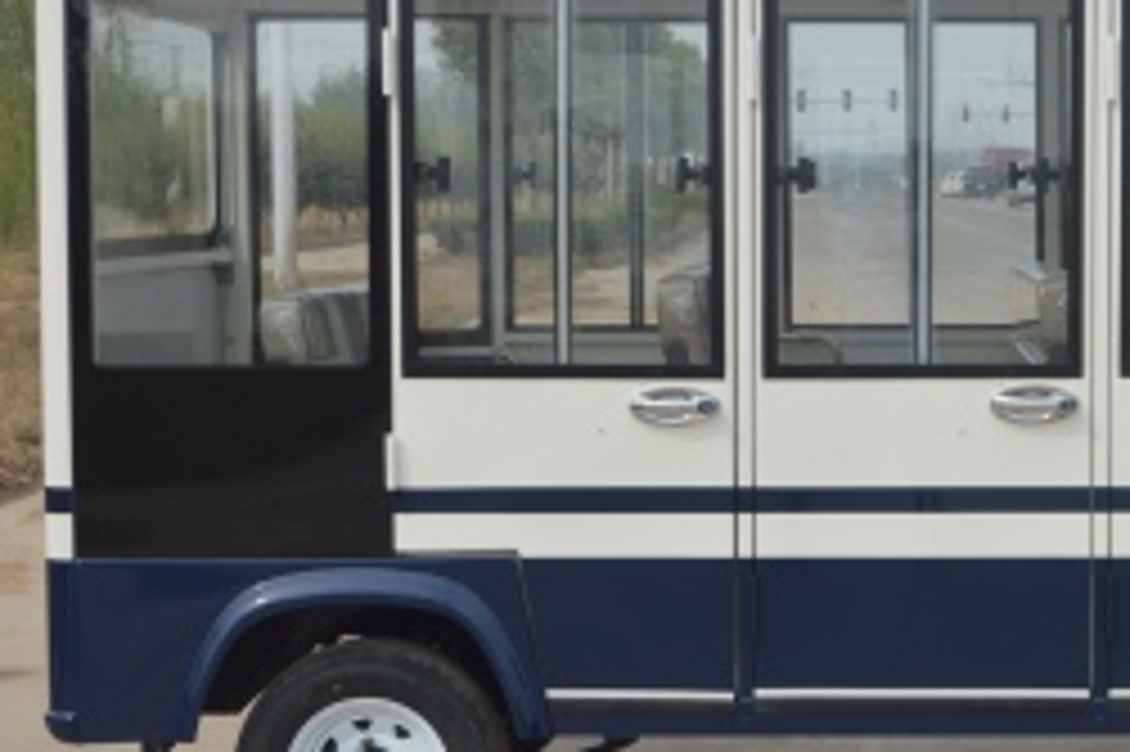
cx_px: 1058
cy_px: 331
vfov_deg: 15.9
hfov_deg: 22.9
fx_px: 2698
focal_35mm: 86
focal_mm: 24
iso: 100
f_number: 8
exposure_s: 1/250
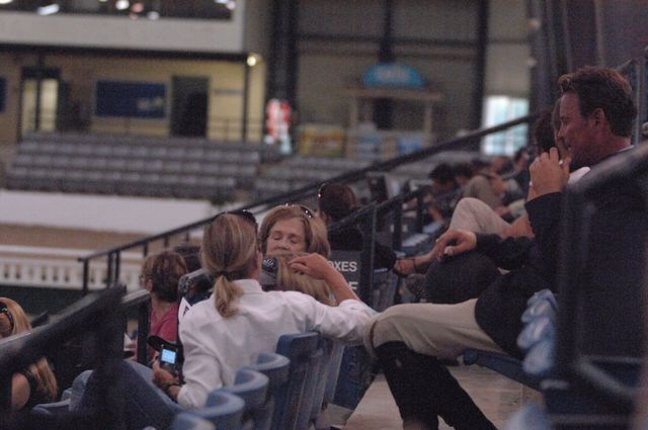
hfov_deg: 15.2
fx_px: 2427
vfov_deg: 10.1
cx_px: 324
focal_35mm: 135
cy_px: 215
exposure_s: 1/320
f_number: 2.8
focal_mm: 90
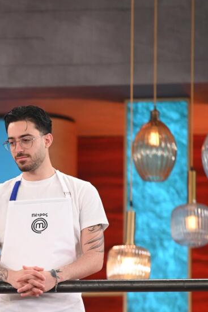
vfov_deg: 5.7
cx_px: 33
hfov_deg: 3.8
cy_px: 228
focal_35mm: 360
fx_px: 3122
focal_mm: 200
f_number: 3.2
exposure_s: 1/200
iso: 3200
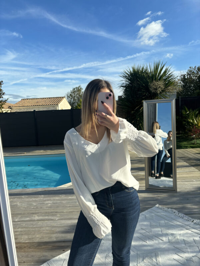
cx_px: 100
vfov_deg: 67.3
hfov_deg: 53.1
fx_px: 200
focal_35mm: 26
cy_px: 133
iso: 50
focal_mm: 5.96
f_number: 1.6
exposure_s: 1/2242
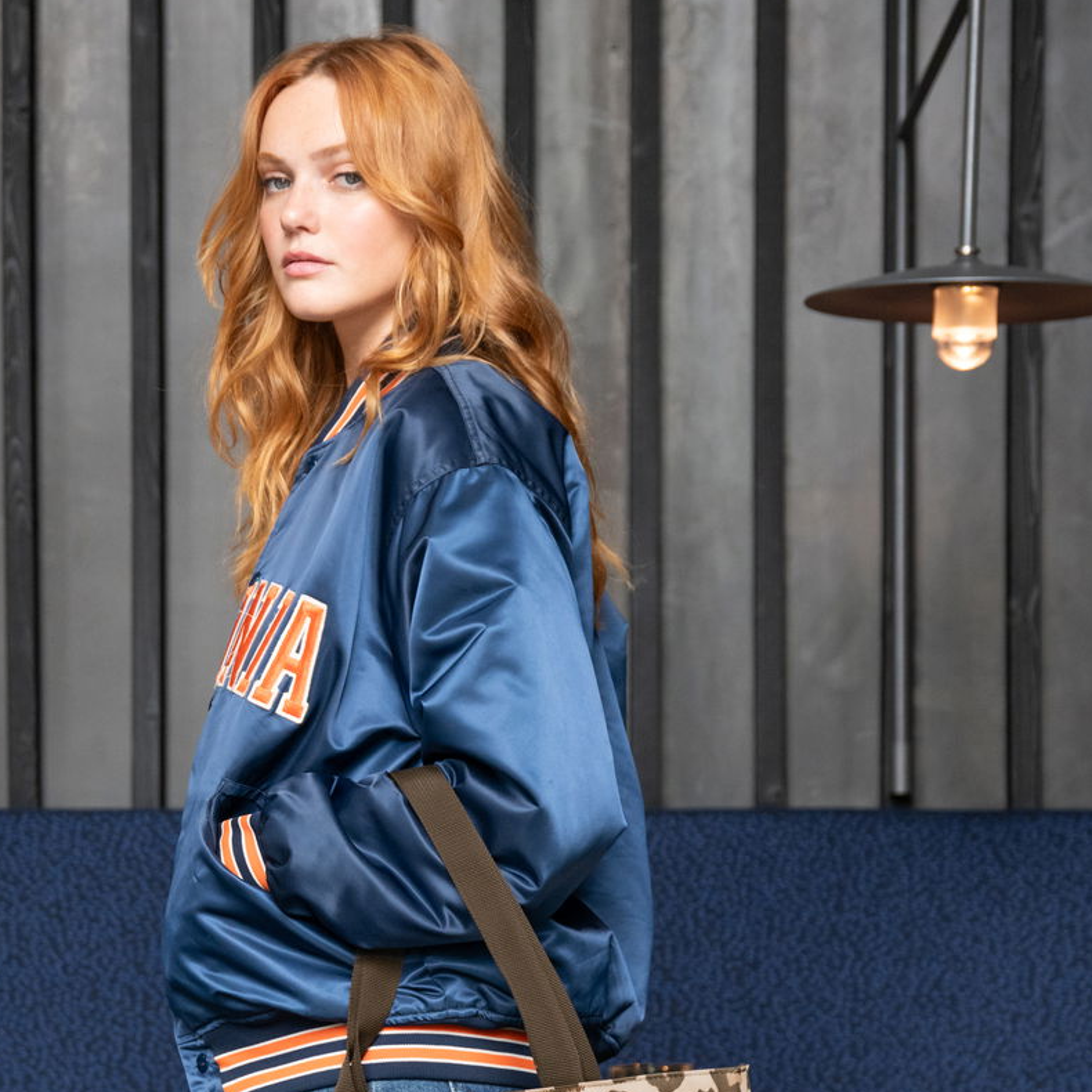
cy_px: 889
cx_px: 364
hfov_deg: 14.9
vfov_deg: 14.8
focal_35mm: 117
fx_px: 4176
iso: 1600
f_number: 5
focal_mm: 68
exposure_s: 1/160
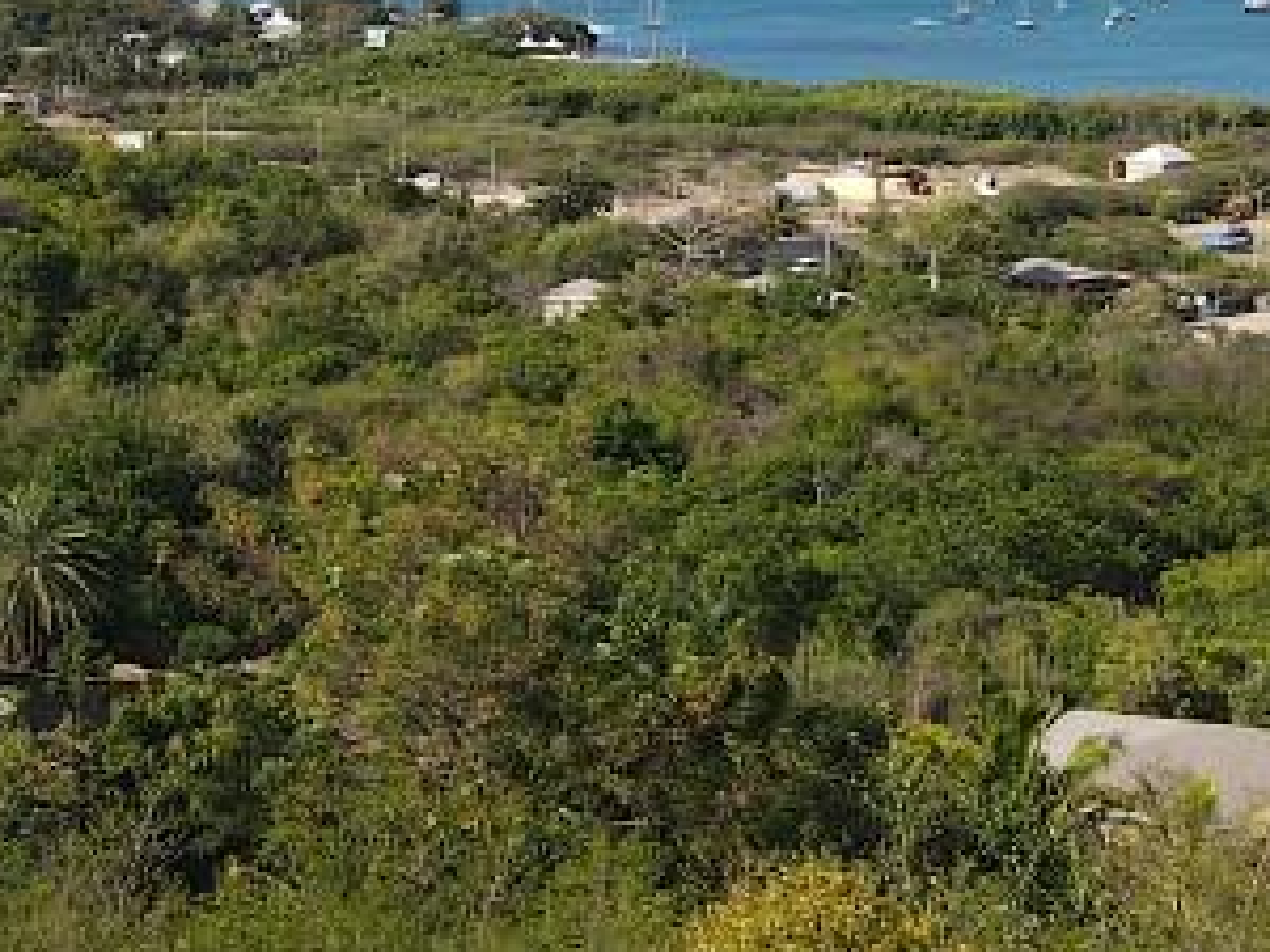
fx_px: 3008
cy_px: -123
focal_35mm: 82
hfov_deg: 23.8
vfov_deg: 17.3
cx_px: 593
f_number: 2.8
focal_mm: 4.5
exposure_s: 1/640
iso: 100
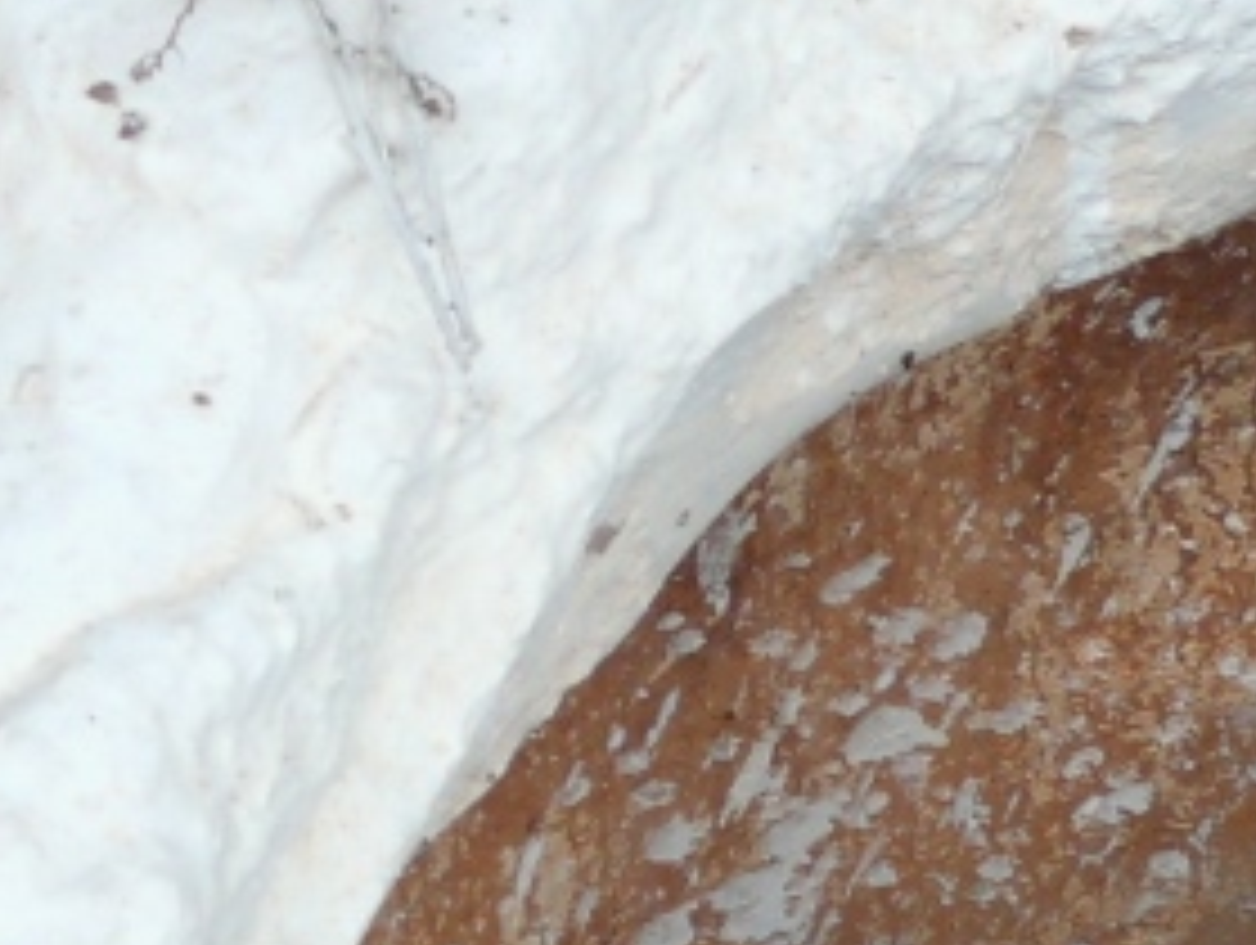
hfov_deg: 10.2
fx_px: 6685
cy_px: 1611
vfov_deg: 7.9
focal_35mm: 184
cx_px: 2150
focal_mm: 7.4
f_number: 3.6
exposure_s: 1/125
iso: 100
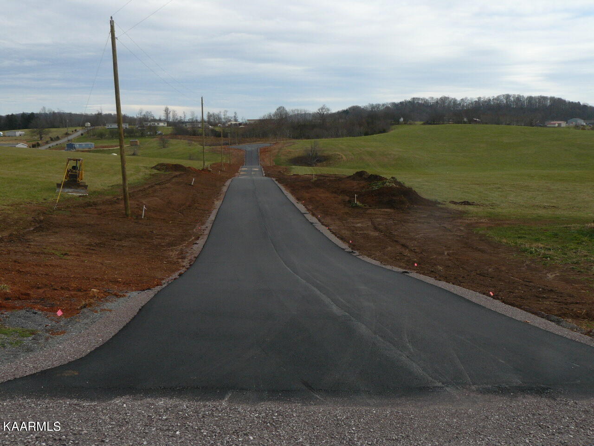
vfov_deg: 39.7
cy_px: 223
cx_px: 297
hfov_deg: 51.4
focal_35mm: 36
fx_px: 618
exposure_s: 1/320
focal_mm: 6
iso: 100
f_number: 5.6
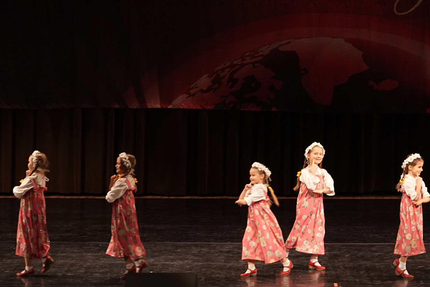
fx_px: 2162
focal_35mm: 181
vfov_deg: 7.6
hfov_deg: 11.4
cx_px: 235
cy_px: 62
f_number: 2.8
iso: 1600
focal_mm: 70
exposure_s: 1/400
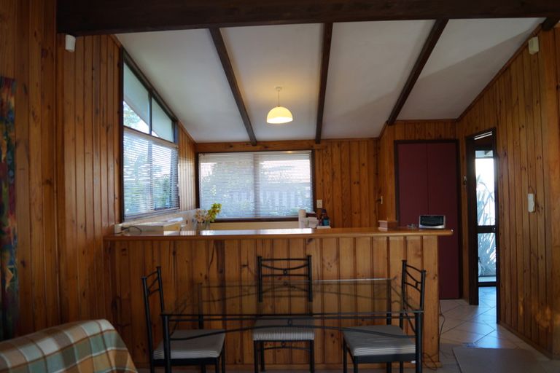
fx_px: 420
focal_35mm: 27
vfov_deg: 47.9
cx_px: 280
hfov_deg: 67.4
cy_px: 186
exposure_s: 1/60
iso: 160
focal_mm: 18
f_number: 4
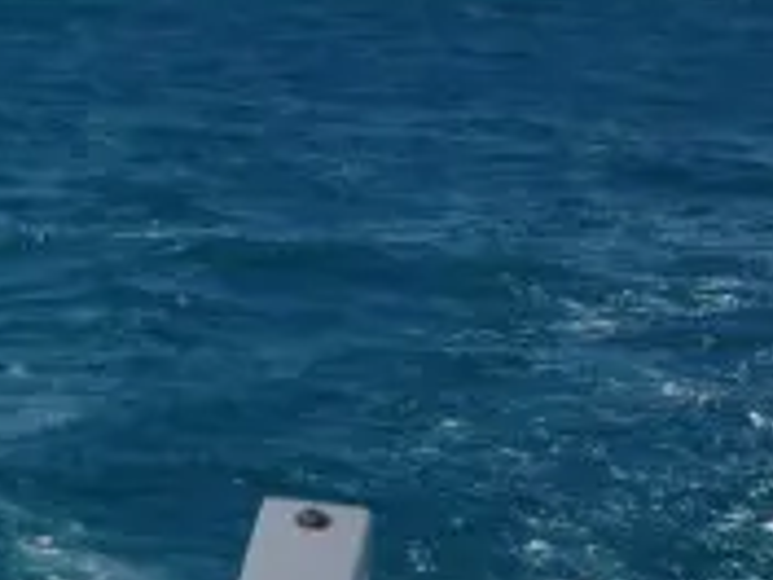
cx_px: -885
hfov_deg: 11.0
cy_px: 290
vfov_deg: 9.3
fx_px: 3573
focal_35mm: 160
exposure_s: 1/3390
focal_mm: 4.13
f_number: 2.4
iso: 50
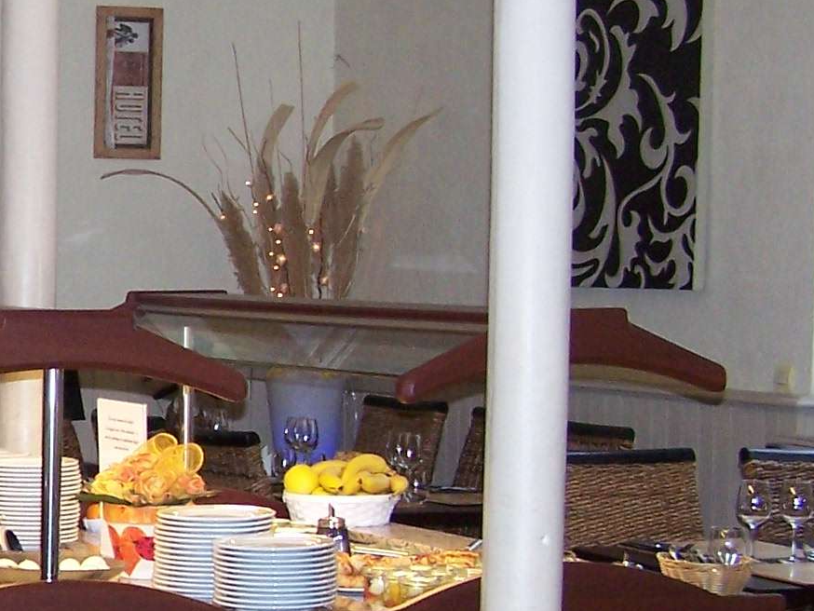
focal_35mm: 112
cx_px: -292
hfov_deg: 16.4
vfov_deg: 13.2
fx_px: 2634
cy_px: 388
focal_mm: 6.3
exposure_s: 1/60
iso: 140
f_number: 2.8
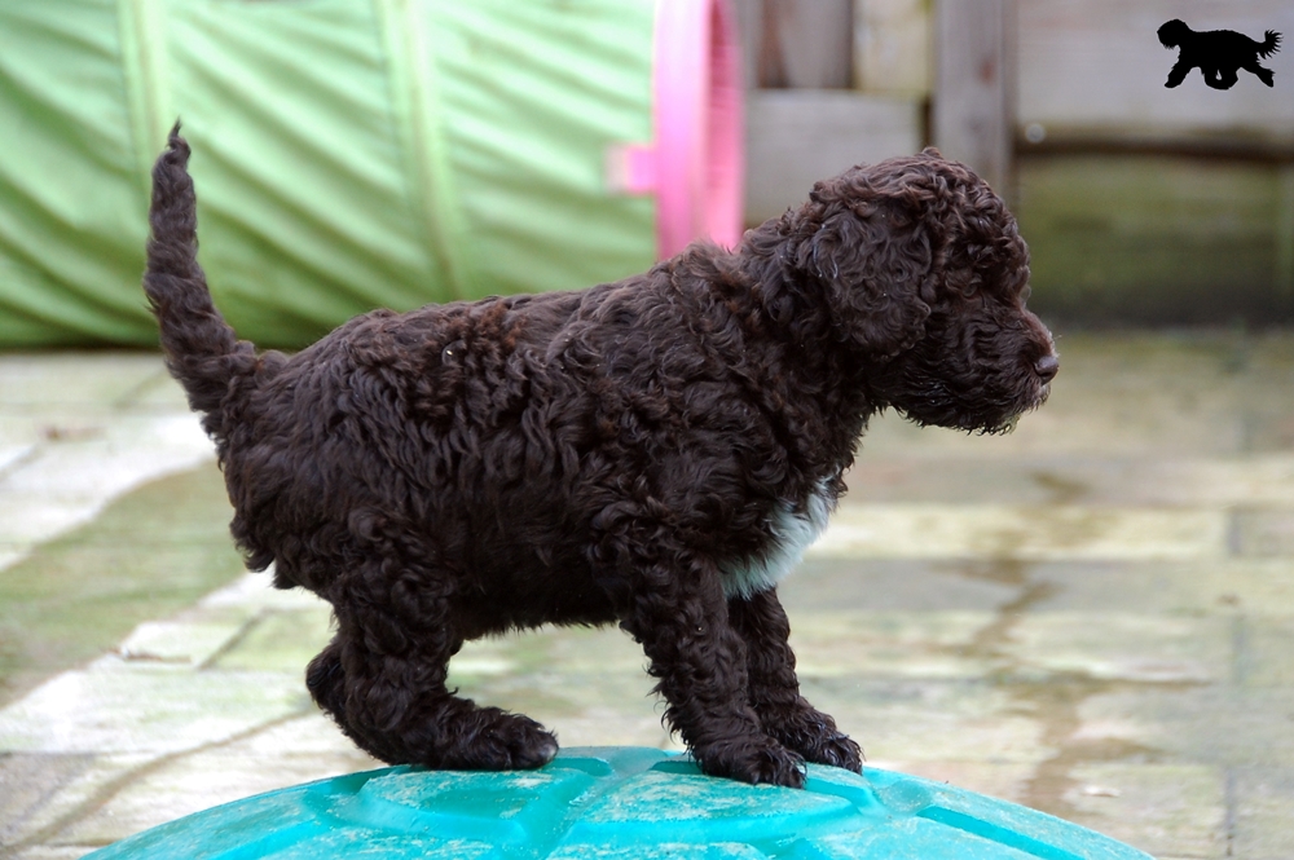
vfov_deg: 8.7
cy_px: 430
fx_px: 5656
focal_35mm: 158
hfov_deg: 13.1
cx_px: 647
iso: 800
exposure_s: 1/200
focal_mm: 105
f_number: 5.6
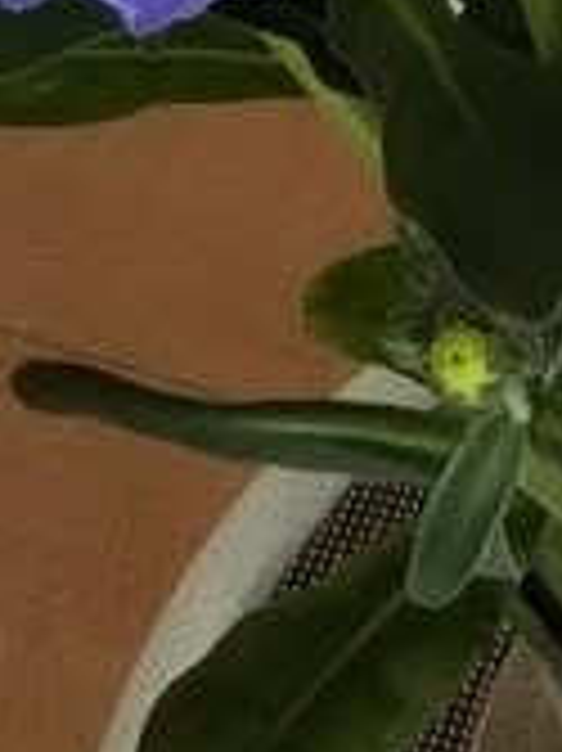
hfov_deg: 6.8
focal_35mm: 216
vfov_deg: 7.5
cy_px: -1860
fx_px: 4682
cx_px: 719
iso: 64
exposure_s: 1/120
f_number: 2.2
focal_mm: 4
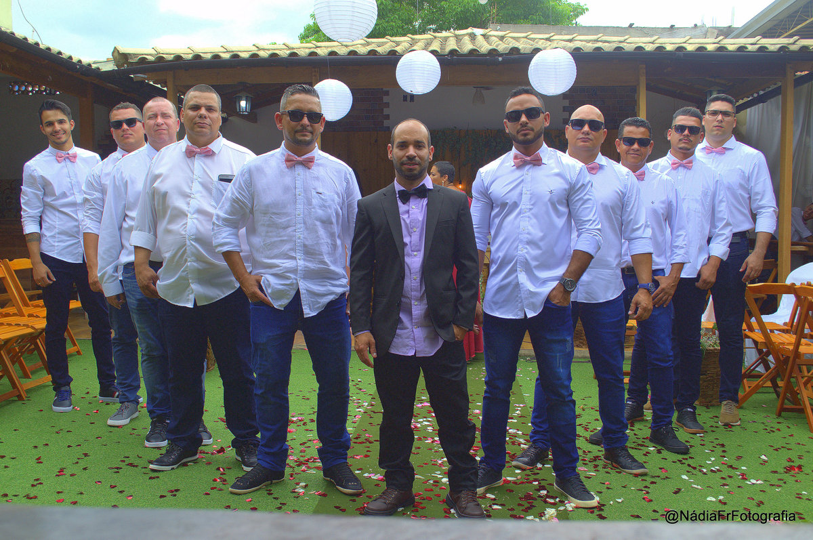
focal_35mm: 33
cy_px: 270
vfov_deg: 39.9
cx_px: 406
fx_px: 744
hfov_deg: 57.3
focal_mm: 22
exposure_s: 1/160
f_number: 6.3
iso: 100
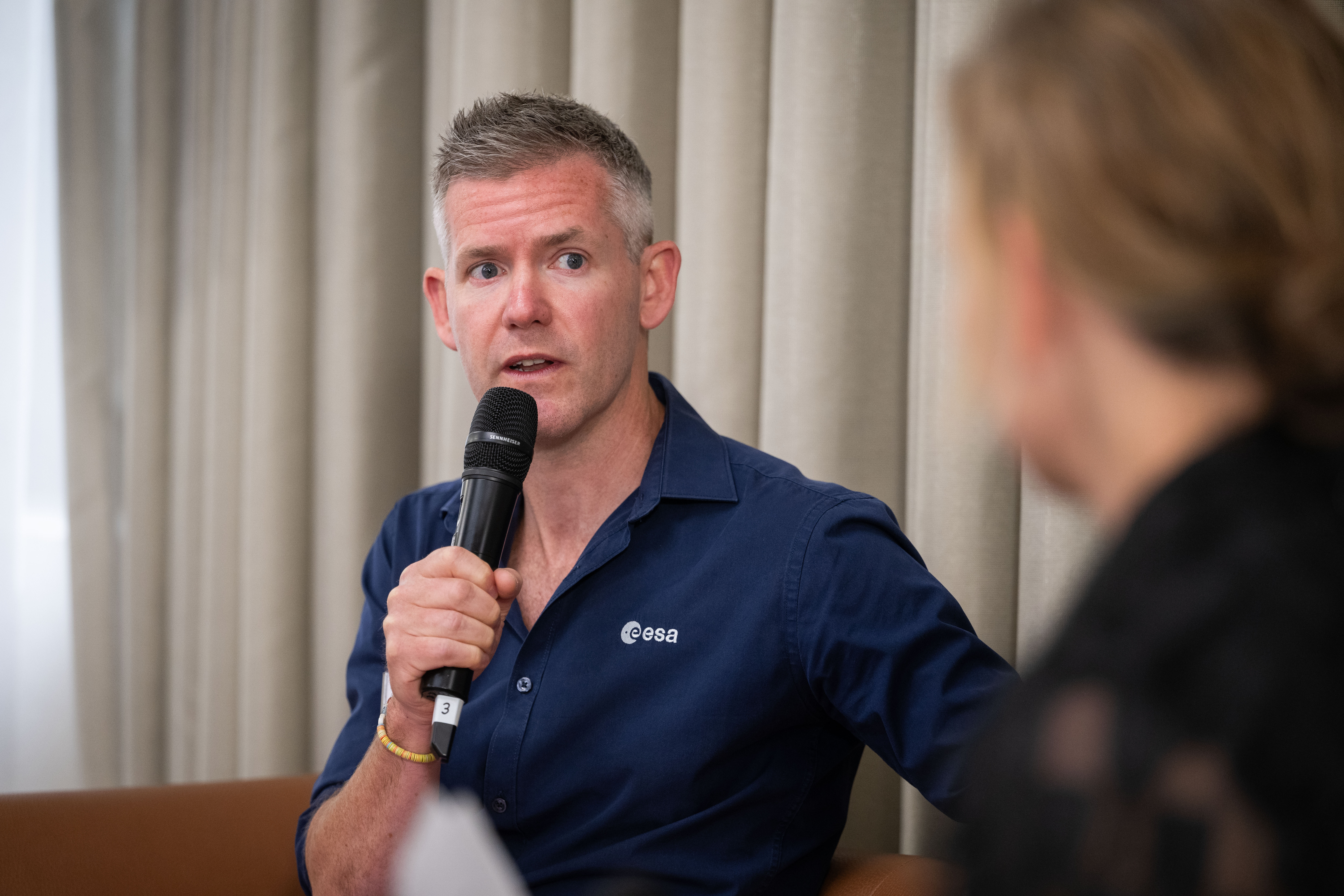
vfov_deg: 10.5
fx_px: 4853
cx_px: 672
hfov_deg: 15.8
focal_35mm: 130
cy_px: 448
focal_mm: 130
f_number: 2.8
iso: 1600
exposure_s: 1/400
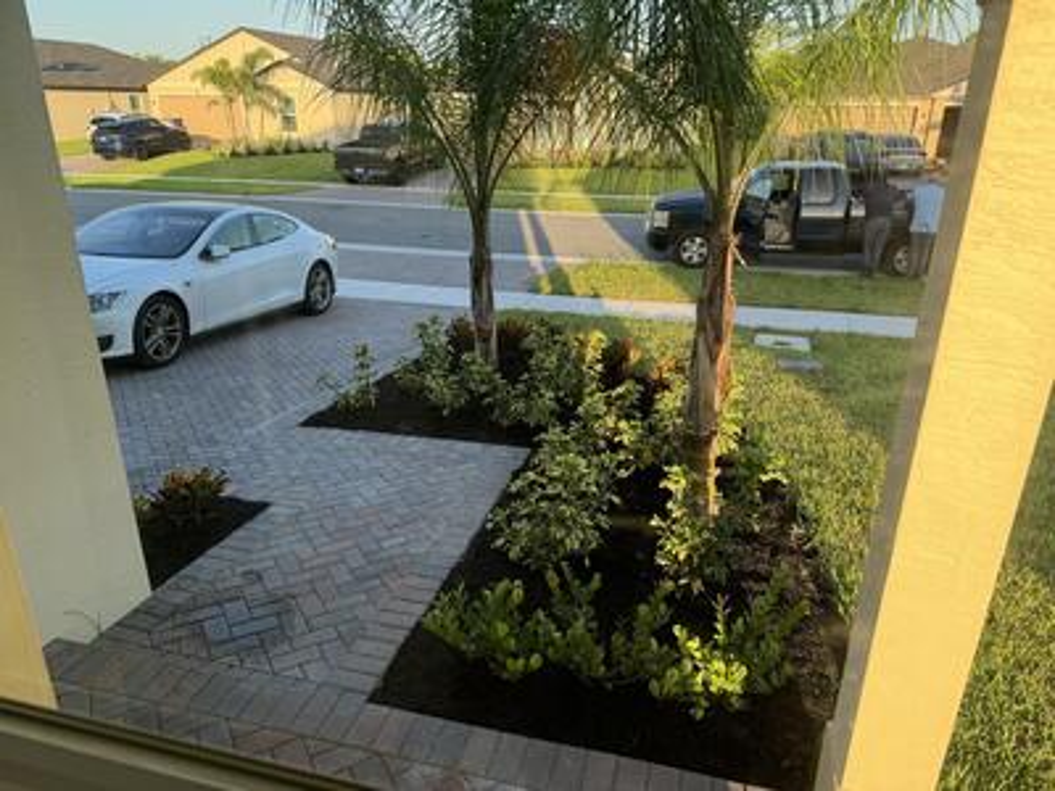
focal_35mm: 24
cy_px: 396
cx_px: 528
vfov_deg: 56.8
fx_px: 731
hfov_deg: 71.6
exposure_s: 1/402
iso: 80
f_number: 1.78
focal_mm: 6.76
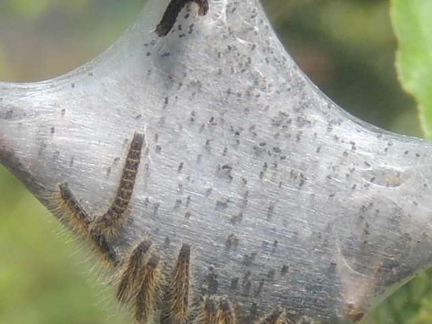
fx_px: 1498
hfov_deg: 16.4
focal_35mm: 120
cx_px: 216
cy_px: 162
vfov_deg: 12.3
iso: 100
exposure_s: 1/400
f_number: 4.2
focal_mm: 21.4
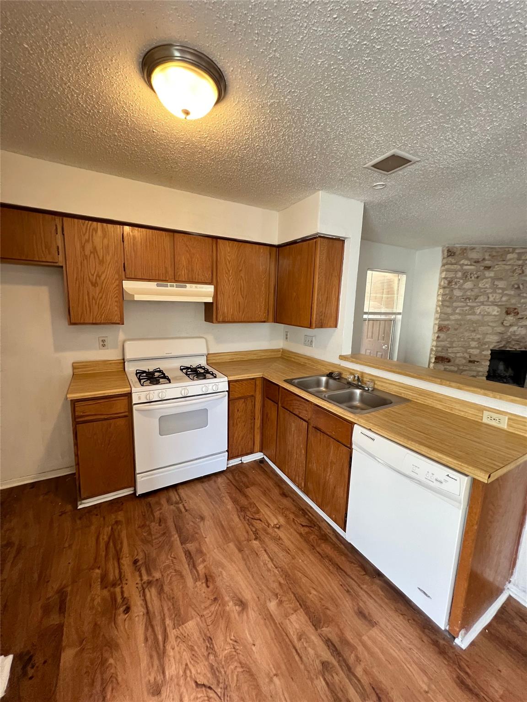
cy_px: 351
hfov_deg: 89.9
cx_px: 264
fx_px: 264
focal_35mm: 13
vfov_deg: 106.2
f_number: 1.8
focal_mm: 1.57
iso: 400
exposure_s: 1/60
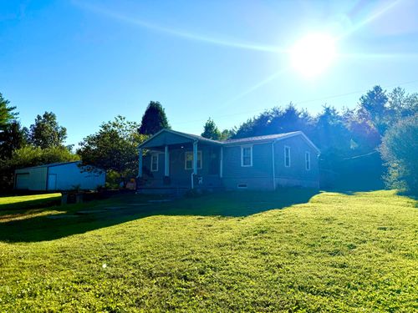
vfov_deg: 56.8
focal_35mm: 24
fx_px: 290
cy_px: 156
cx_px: 209
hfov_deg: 71.6
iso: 80
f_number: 1.78
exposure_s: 1/9091
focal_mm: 6.76
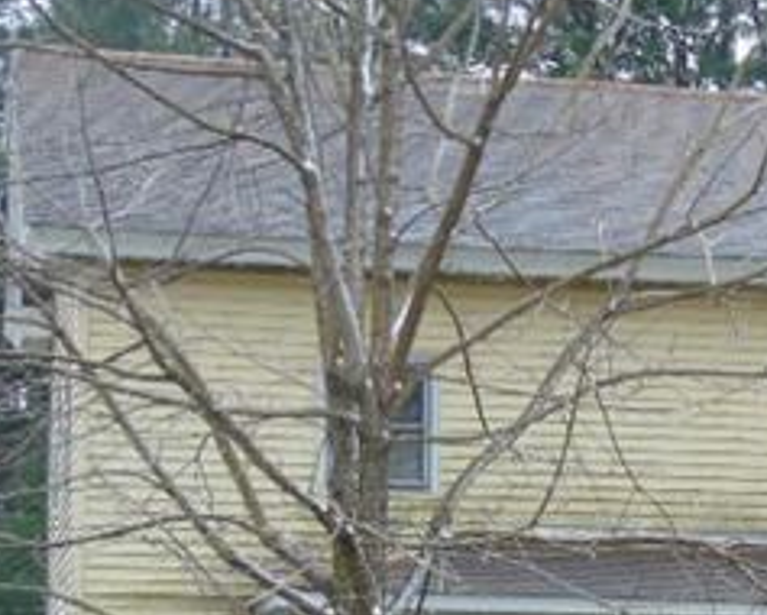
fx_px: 3317
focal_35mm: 146
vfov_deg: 10.5
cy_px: 555
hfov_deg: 13.1
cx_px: 680
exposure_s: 1/125
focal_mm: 12.8
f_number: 3.7
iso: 80
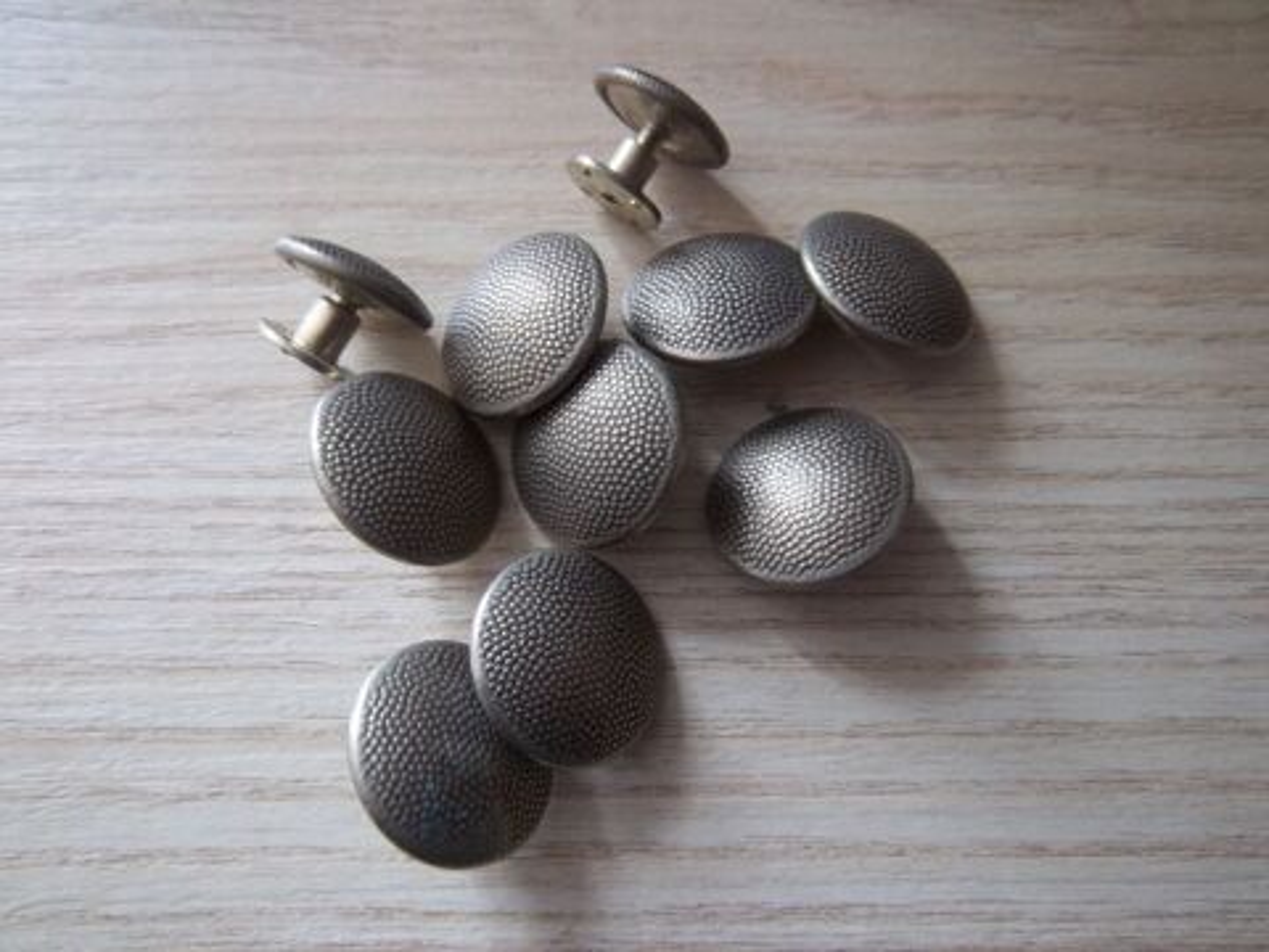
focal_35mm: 28
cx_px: 634
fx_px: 1026
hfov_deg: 63.4
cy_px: 476
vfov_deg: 49.7
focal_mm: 5.05
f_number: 3.5
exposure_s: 1/30
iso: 108
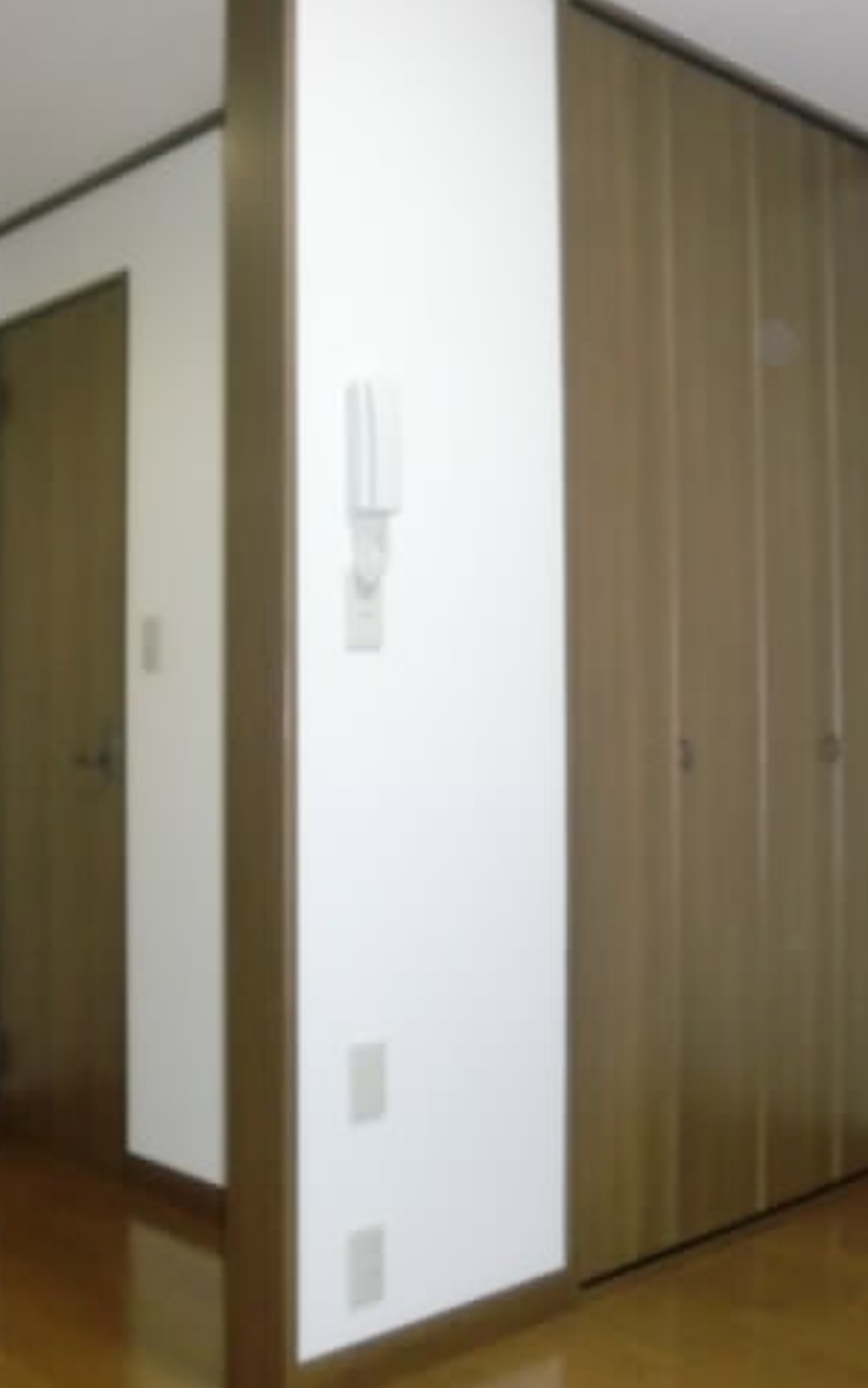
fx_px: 1514
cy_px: 693
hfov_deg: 32.0
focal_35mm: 40
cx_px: 427
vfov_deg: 49.3
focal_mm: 4.65
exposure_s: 1/60
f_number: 2.6
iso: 400
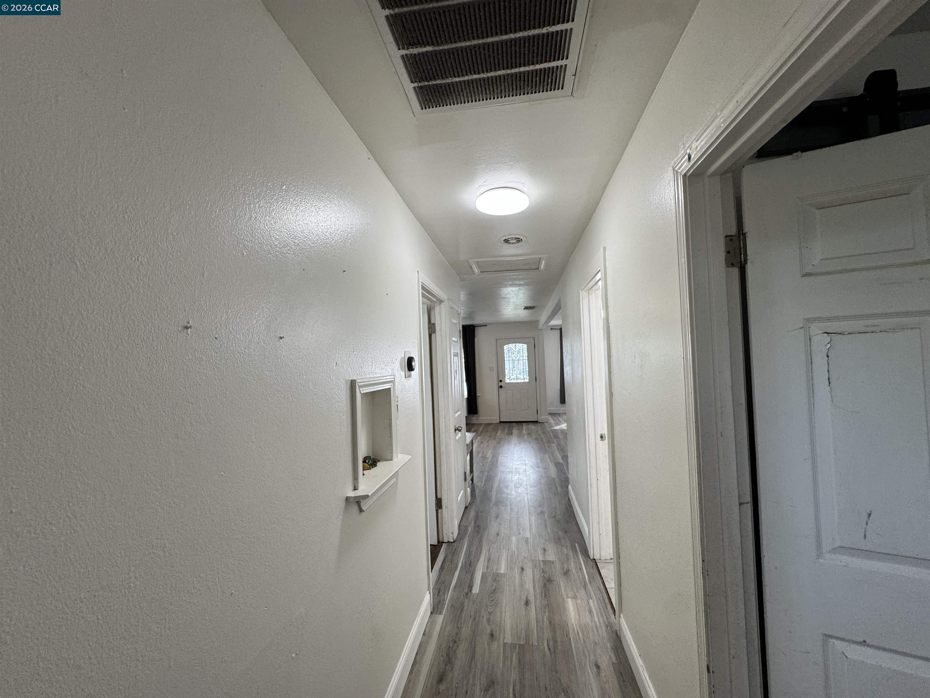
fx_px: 376
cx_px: 465
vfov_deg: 85.7
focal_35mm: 14
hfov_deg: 102.1
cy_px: 349
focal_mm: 2.22
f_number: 2.2
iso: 125
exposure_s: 1/120
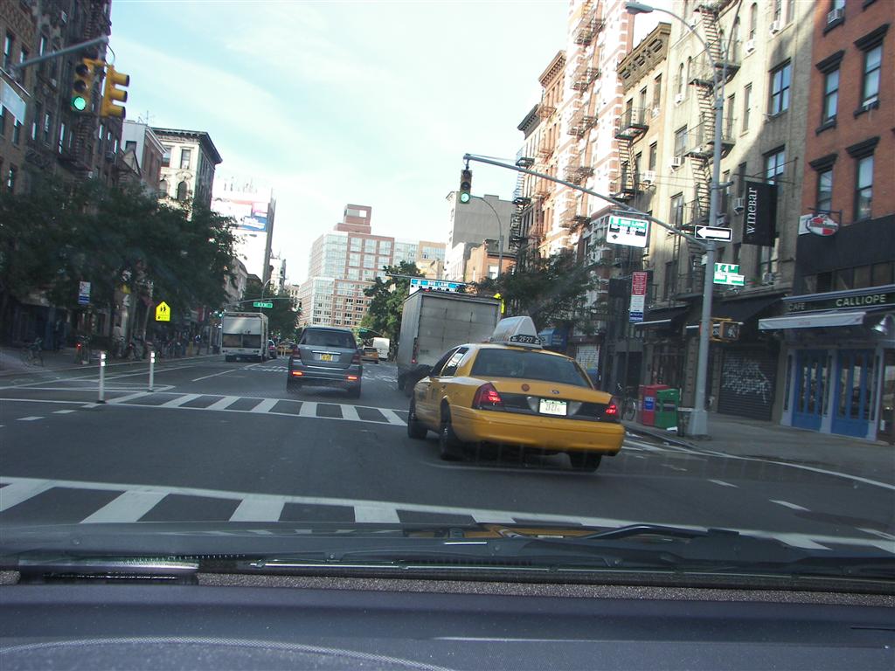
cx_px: 448
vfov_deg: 39.7
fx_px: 931
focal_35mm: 36
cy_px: 336
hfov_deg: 51.4
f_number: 5
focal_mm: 6
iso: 64
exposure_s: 1/125
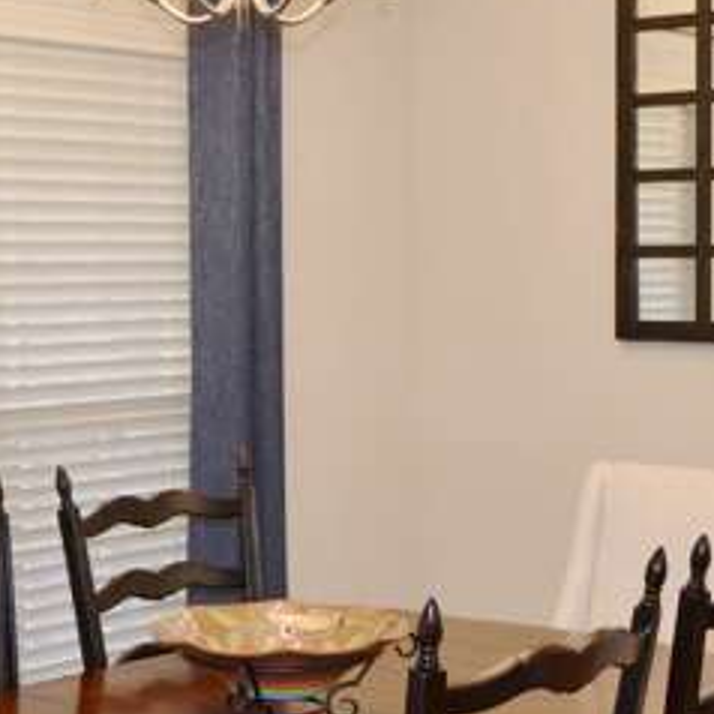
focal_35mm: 74
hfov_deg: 23.3
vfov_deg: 23.3
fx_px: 1727
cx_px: 399
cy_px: 441
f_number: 3.5
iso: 400
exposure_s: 1/60
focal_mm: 18
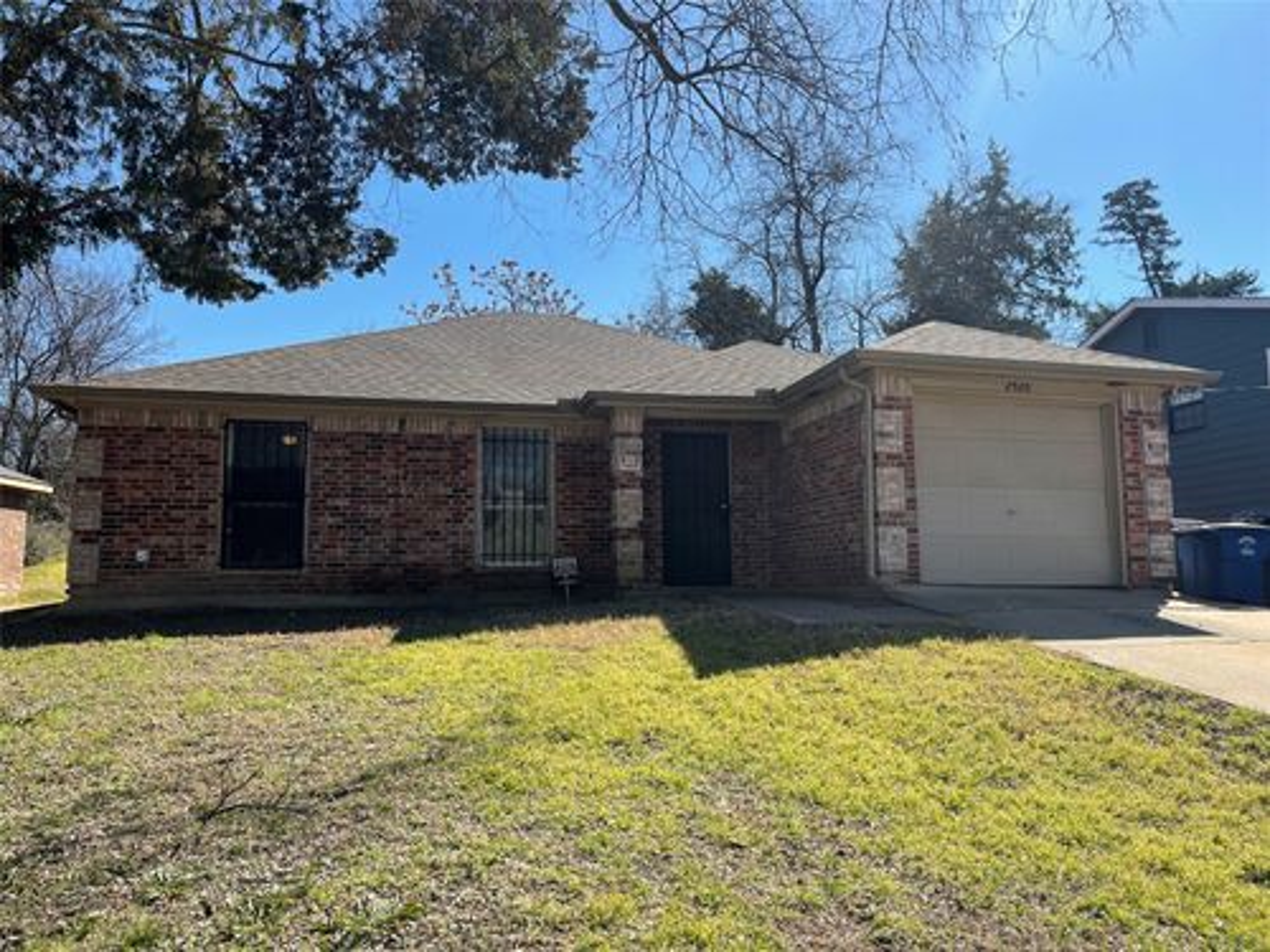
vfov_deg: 54.9
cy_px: 476
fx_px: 917
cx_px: 635
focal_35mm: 25
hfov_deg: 69.4
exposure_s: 1/2786
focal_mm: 5.1
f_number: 1.6
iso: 32
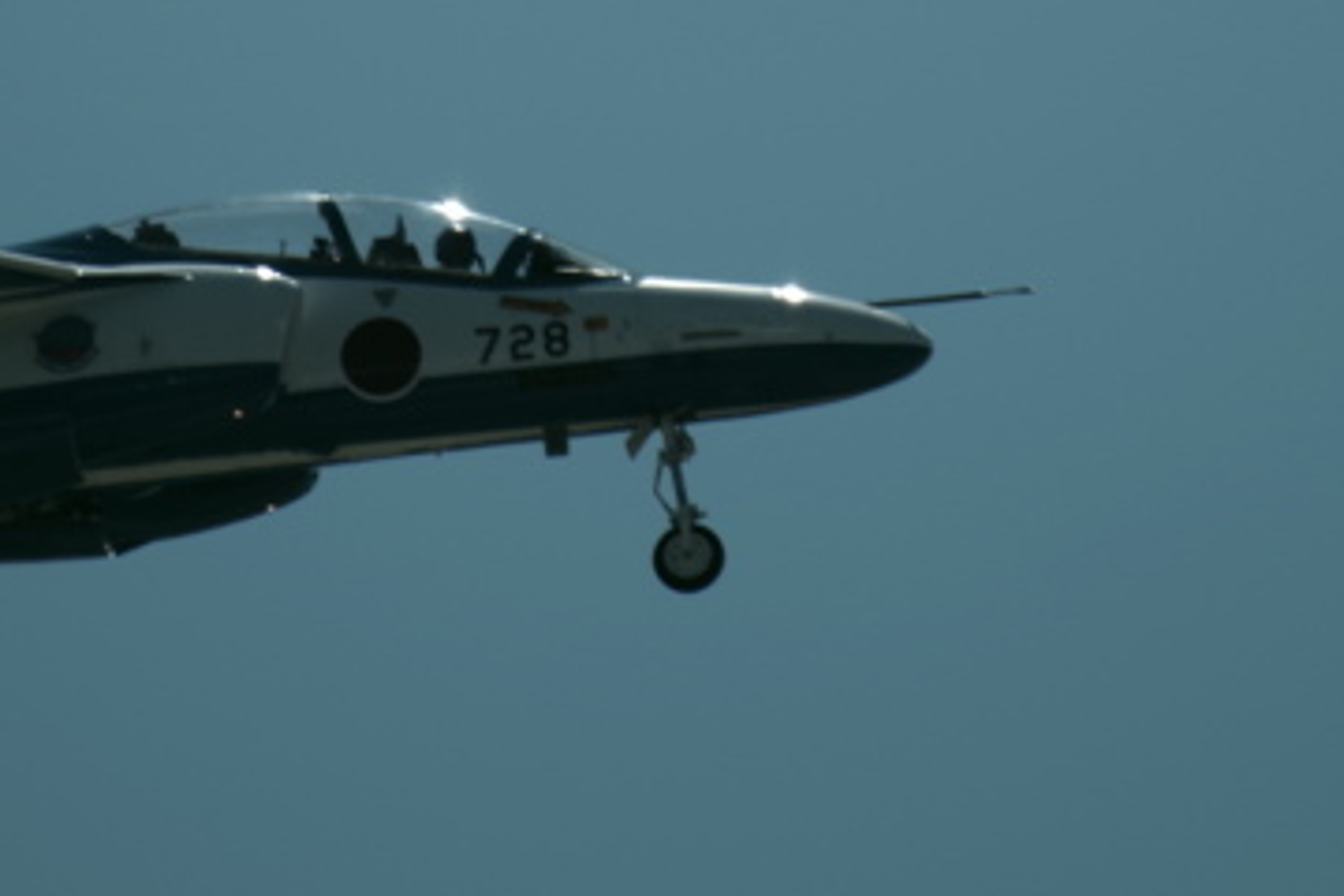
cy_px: -314
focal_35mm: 2134
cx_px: 579
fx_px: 79663
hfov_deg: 1.0
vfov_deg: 0.6
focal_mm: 500
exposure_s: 1/1000
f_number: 6.3
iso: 100
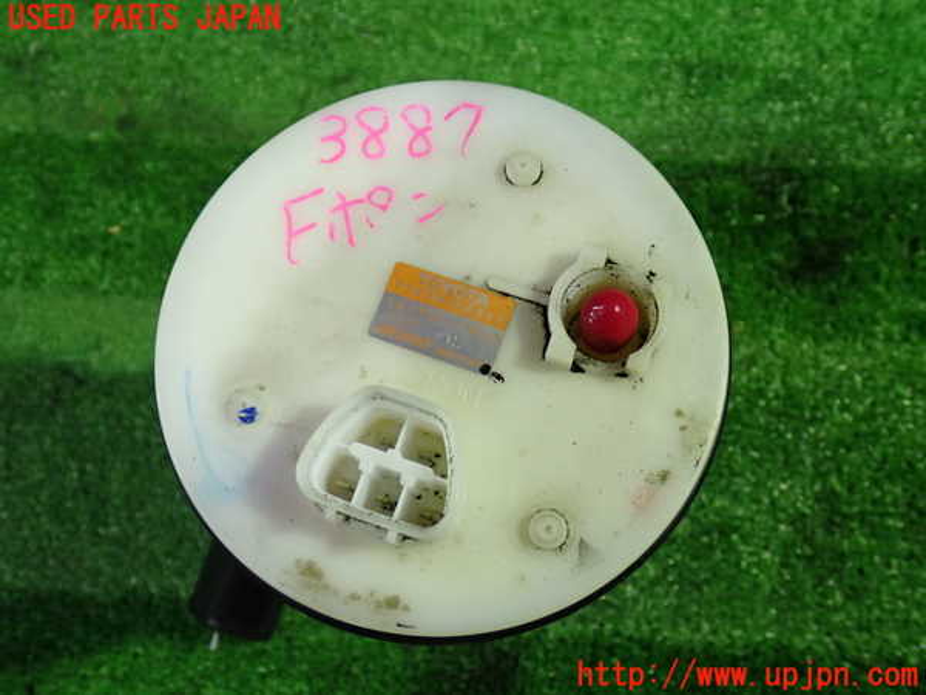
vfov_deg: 39.7
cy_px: 348
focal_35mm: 36
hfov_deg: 51.4
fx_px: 963
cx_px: 463
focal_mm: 6.37
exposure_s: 1/40
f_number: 2.5
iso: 400
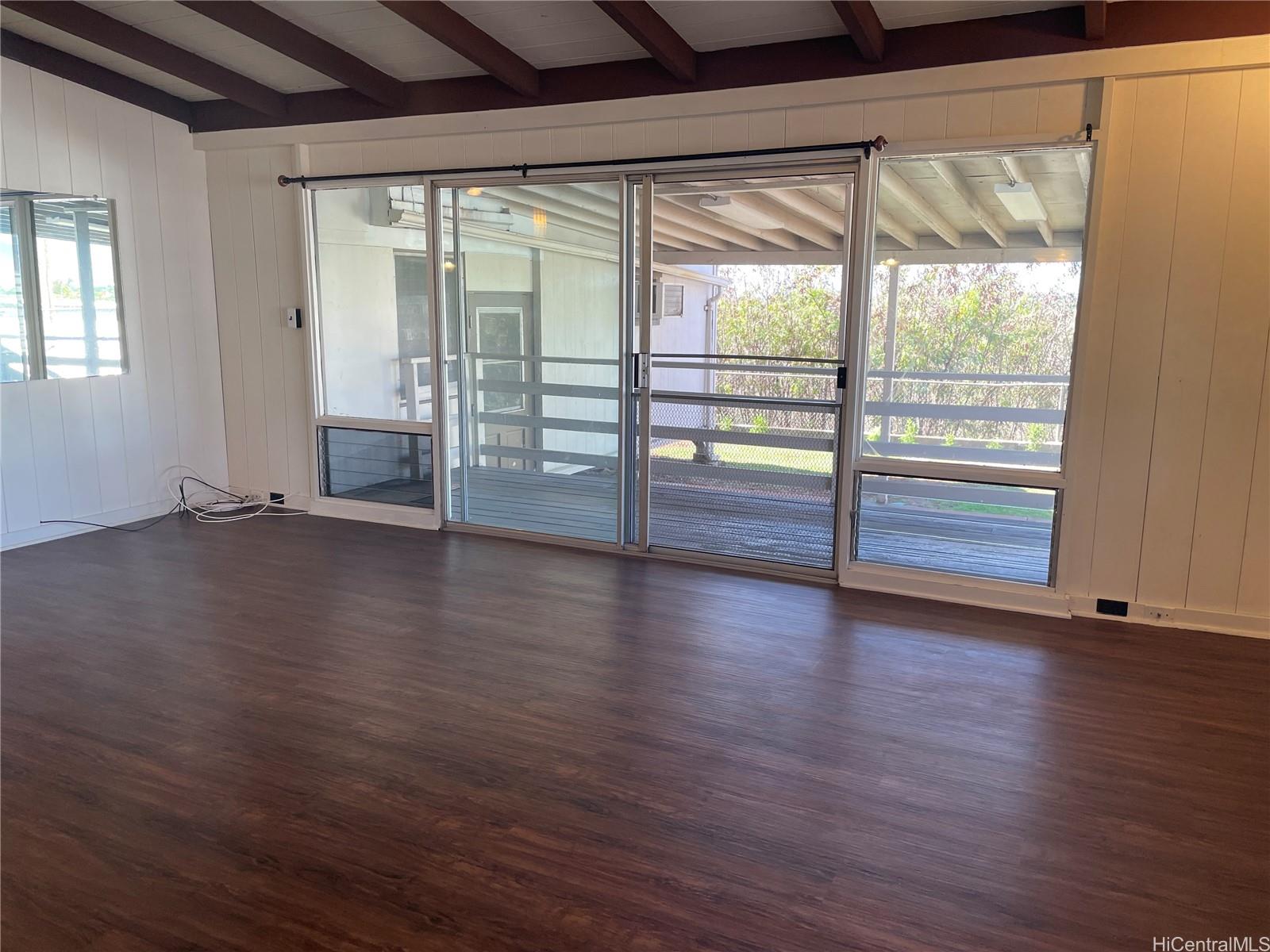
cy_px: 476
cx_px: 635
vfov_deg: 53.1
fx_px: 954
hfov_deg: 67.3
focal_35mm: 26
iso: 64
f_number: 1.6
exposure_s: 1/120
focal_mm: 4.2
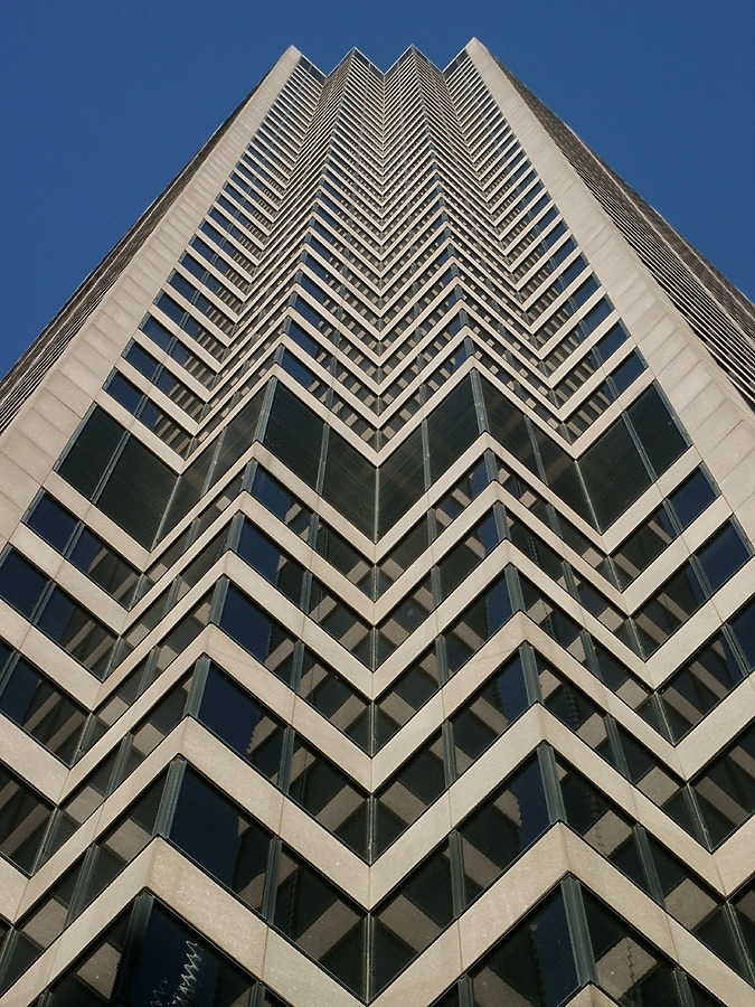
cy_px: 504
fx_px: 1978
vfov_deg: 28.6
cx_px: 378
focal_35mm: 68
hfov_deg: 21.6
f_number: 8
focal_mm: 14.13
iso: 64
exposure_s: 1/180
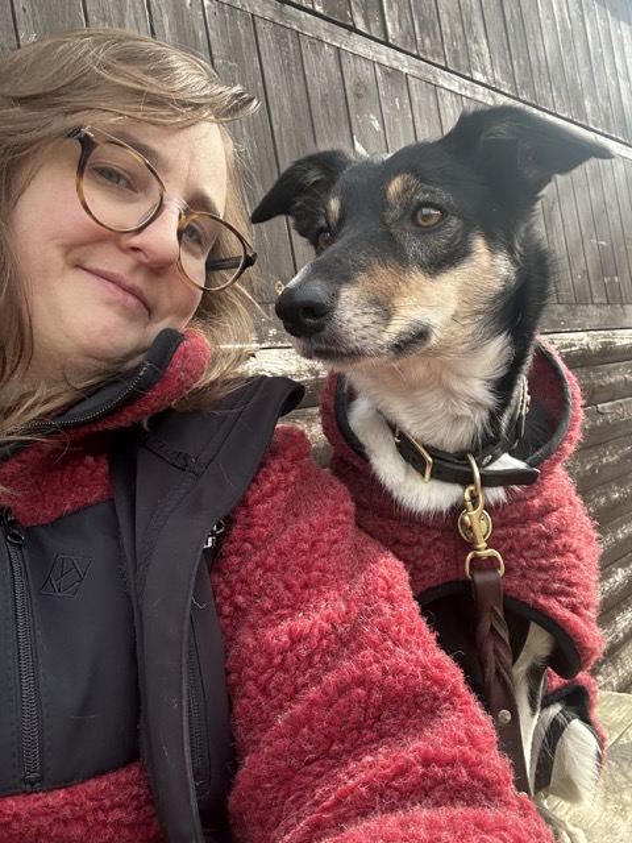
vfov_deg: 60.0
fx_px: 730
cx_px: 316
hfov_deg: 46.8
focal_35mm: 30
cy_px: 422
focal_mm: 2.69
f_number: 1.9
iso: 25
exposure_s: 1/443
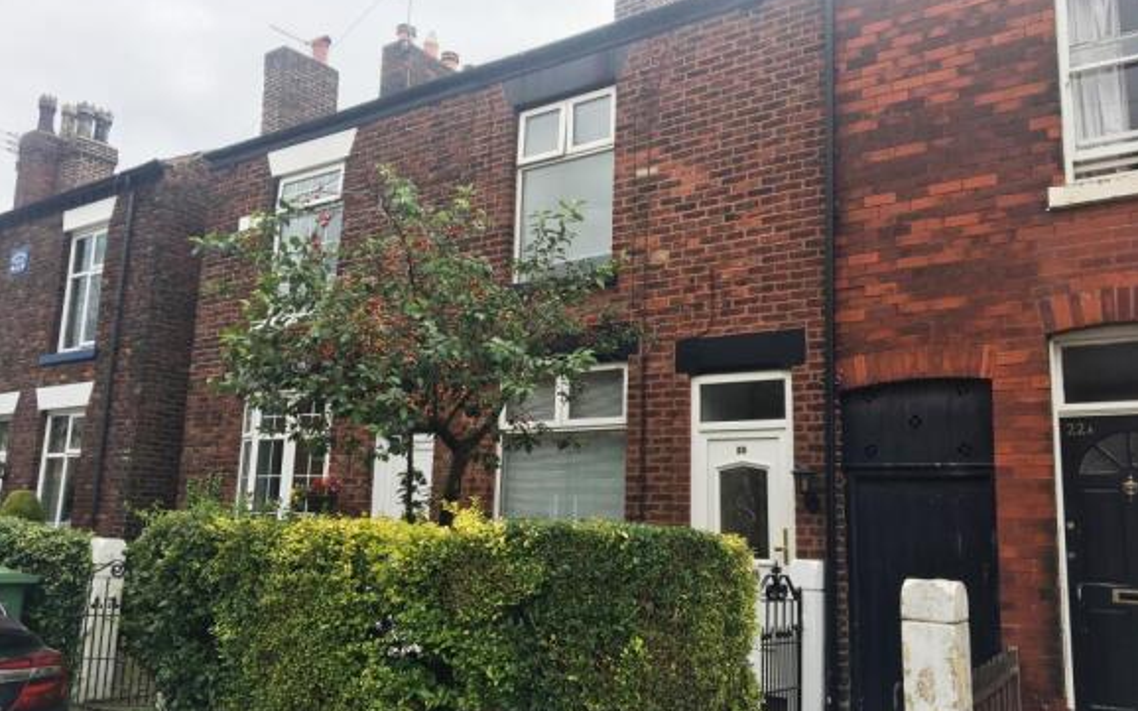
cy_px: 373
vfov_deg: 40.6
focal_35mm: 31
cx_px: 572
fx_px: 961
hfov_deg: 61.2
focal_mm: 4.15
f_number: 2.2
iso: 25
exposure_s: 1/793
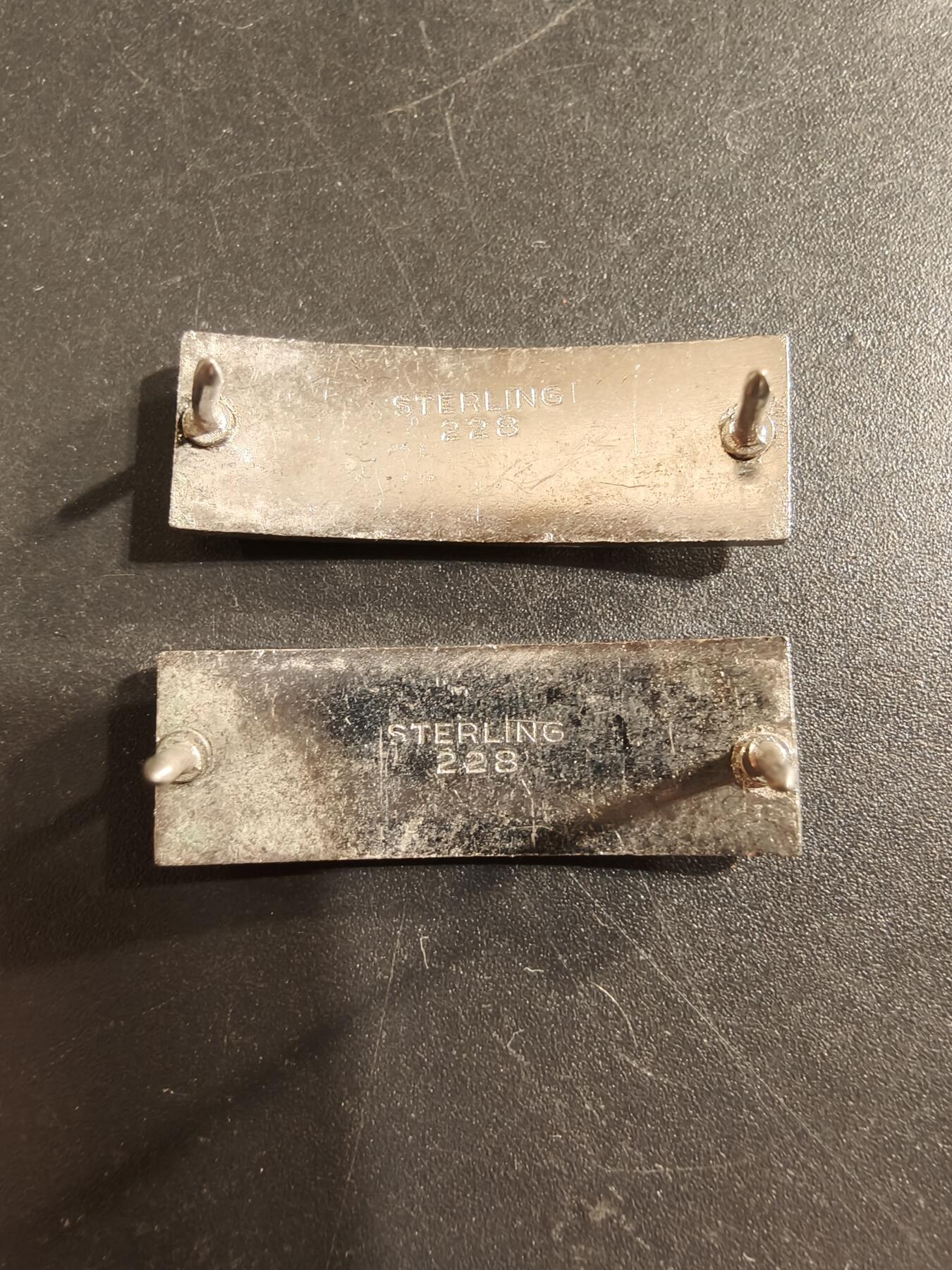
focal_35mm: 23
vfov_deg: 73.9
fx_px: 843
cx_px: 476
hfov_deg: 58.9
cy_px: 635
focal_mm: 2.32
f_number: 2
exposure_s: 1/50
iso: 500
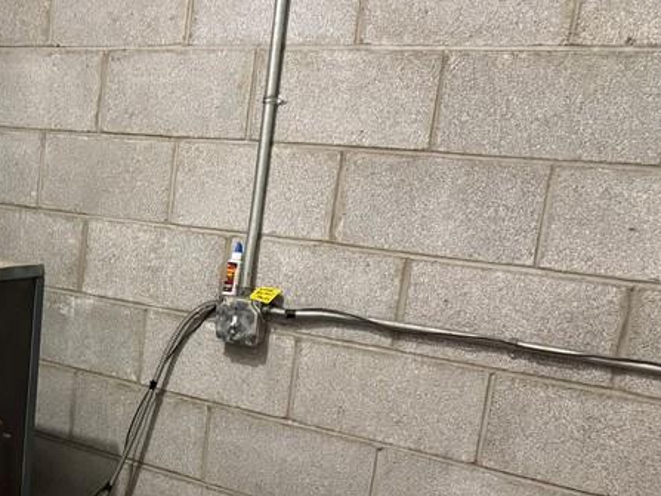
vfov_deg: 26.2
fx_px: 1050
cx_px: -9
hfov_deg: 32.1
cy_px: 379
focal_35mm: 55
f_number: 1.78
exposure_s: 1/30
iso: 1000
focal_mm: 6.76
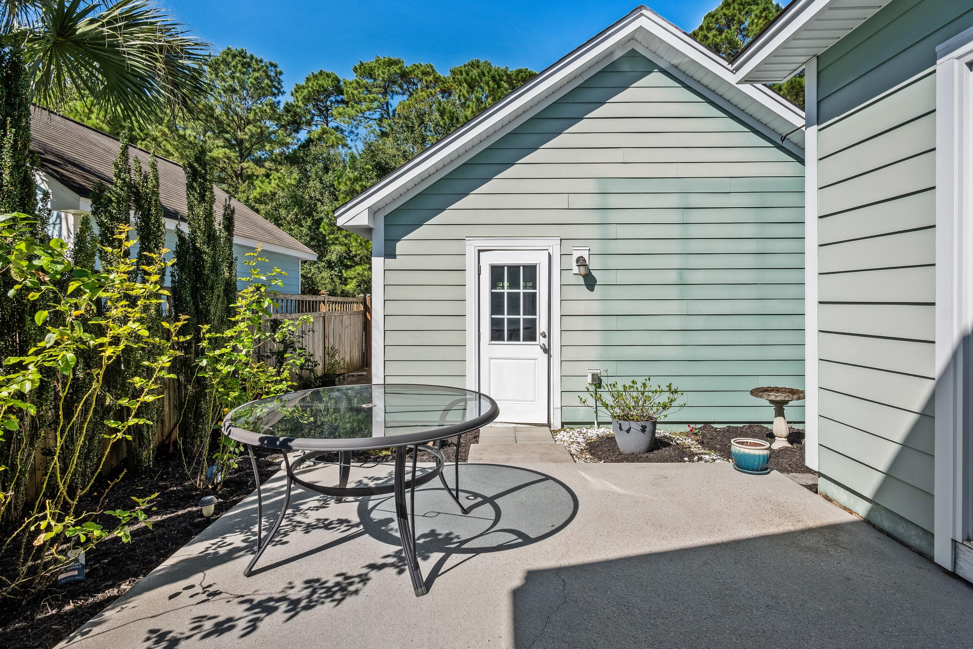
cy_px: 324
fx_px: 486
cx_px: 486
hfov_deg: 90.0
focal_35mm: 18
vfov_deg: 67.4
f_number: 9
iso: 200
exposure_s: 1/320
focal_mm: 12
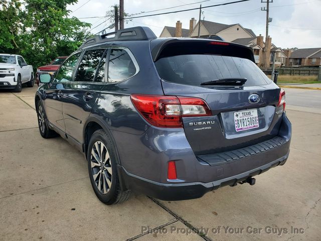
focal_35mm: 26
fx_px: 241
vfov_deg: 53.1
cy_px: 120
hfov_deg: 67.3
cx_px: 160
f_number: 2.4
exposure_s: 1/470
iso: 50
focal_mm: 4.3
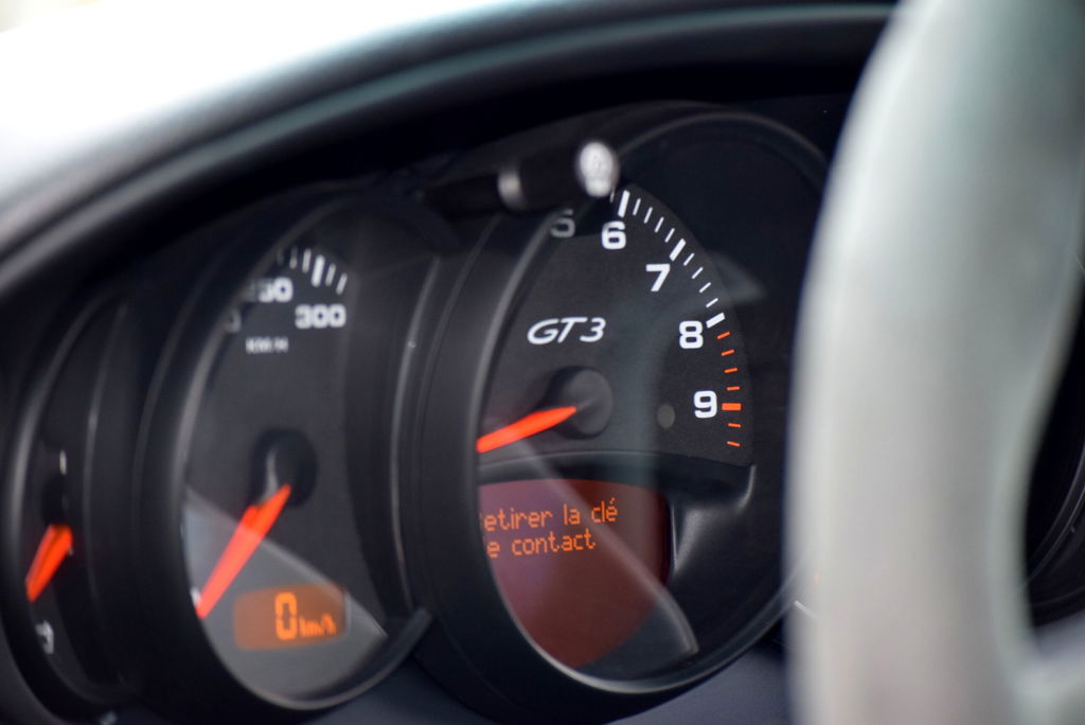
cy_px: 362
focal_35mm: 129
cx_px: 542
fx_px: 3890
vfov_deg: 10.6
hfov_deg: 15.9
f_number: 5.6
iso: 800
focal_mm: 86
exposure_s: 1/125
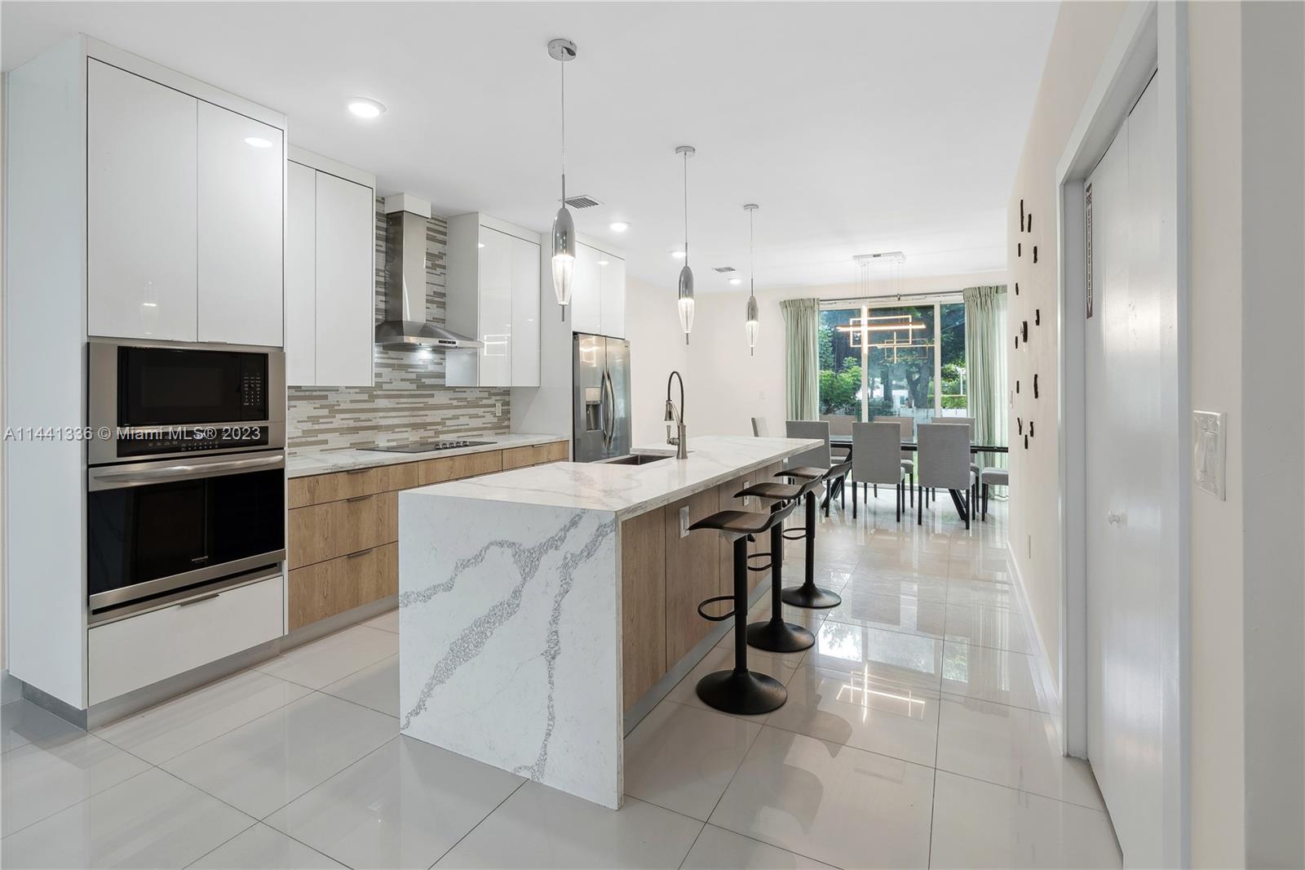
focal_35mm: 16
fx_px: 580
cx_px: 652
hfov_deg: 96.7
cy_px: 435
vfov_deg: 73.7
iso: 320
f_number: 10
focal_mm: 16
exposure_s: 1/10
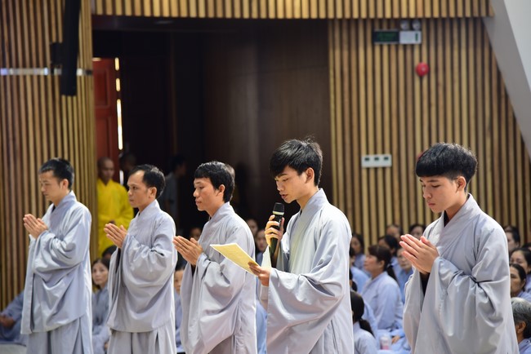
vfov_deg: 11.4
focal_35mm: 120
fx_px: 1771
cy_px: 177
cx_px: 266
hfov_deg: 17.1
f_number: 4.5
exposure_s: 1/50
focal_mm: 120
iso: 1000
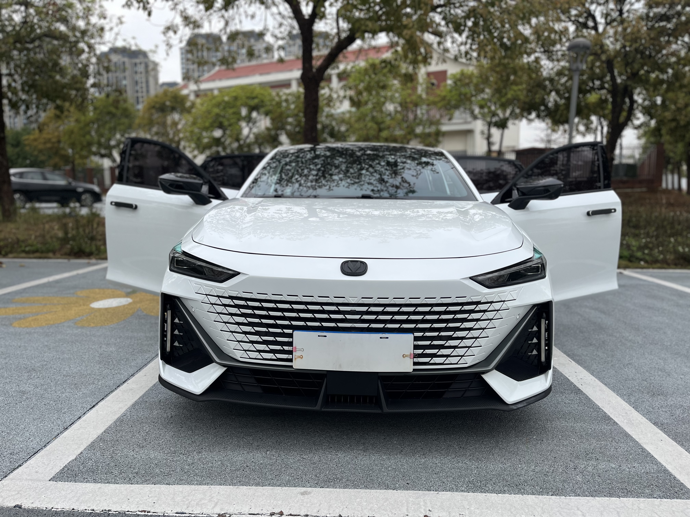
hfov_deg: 67.3
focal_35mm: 26
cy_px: 258
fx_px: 518
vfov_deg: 53.1
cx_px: 345
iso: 50
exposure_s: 1/2825
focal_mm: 5.1
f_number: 1.6
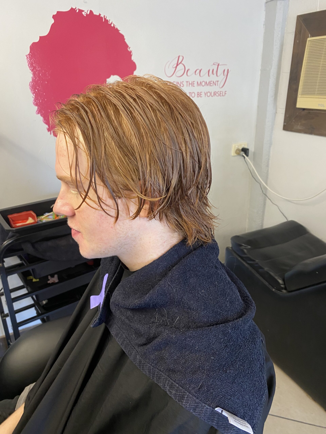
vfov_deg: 67.3
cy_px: 217
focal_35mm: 26
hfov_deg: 53.1
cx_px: 163
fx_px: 326
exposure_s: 1/50
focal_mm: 4.25
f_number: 1.8
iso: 100
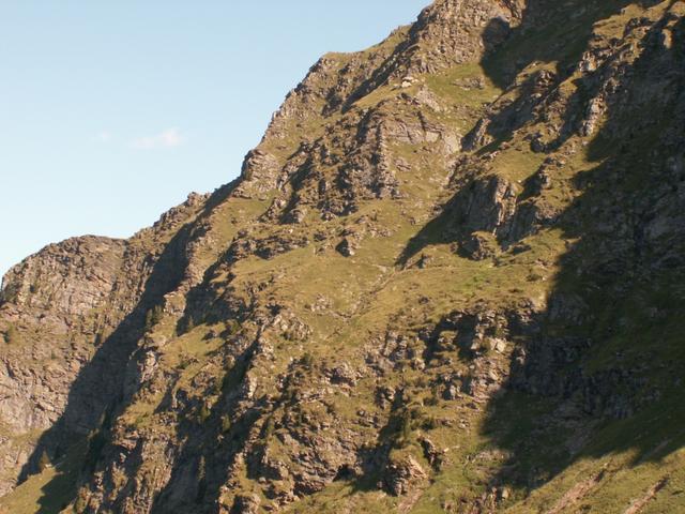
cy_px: 257
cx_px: 342
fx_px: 1326
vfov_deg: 21.9
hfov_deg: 29.0
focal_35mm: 67
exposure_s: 1/125
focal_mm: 11.11
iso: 50
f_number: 5.6
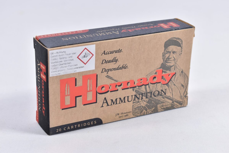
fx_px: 525
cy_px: 76
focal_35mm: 82
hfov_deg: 24.6
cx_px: 114
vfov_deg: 16.6
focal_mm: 55
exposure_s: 1/50
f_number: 5.6
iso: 640
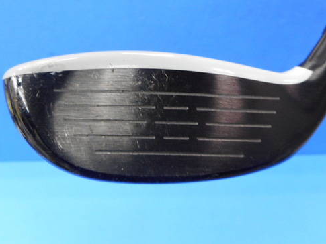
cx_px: 155
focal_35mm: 33
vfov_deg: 42.6
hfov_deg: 55.3
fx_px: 311
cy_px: 91
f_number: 3.7
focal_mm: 4.5
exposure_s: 1/30
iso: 250
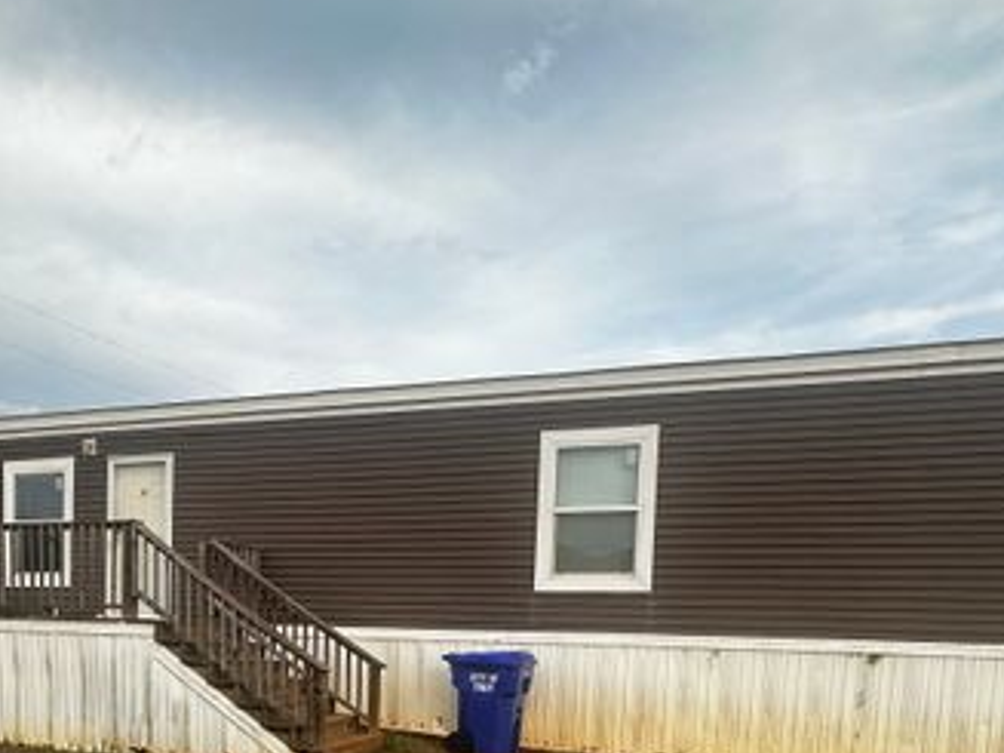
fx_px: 870
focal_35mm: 30
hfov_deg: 59.7
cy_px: 708
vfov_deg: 42.1
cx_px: 430
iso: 40
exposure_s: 1/384
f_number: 2.2
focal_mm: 2.22
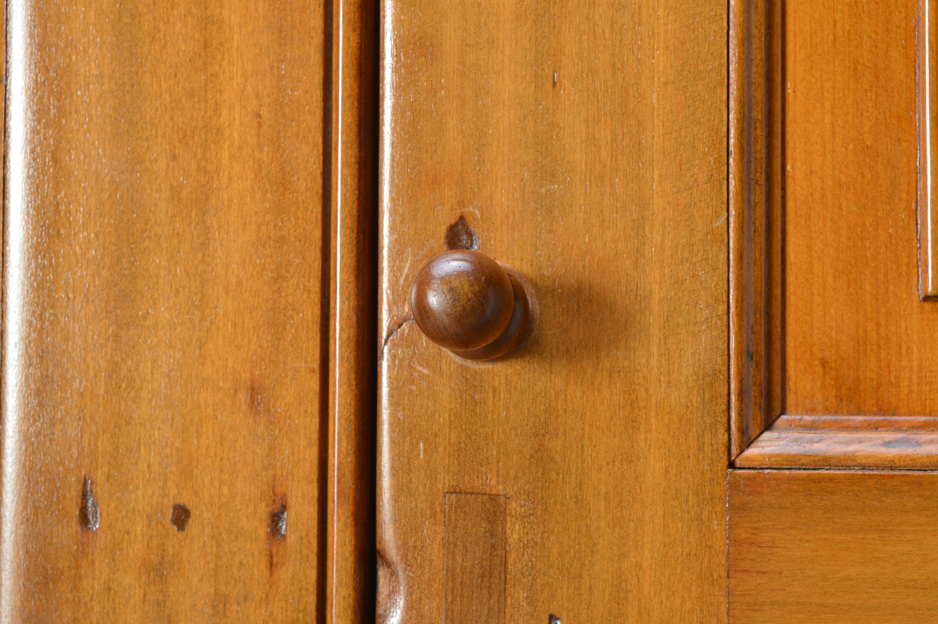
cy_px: 287
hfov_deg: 21.3
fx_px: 2488
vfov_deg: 14.3
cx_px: 438
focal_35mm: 96
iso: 100
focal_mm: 55
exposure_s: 1/160
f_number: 9
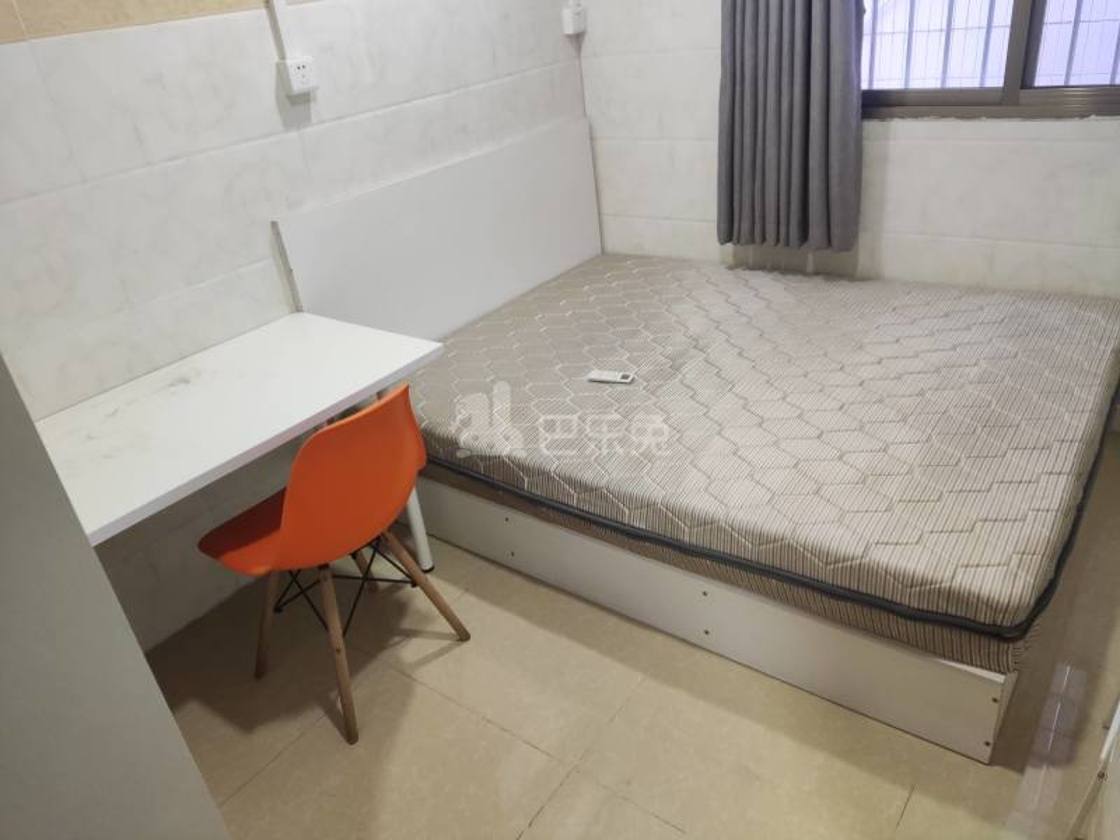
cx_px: 560
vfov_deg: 54.9
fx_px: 809
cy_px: 420
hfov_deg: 69.4
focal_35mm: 25
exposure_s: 1/50
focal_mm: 4.71
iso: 481
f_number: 1.79
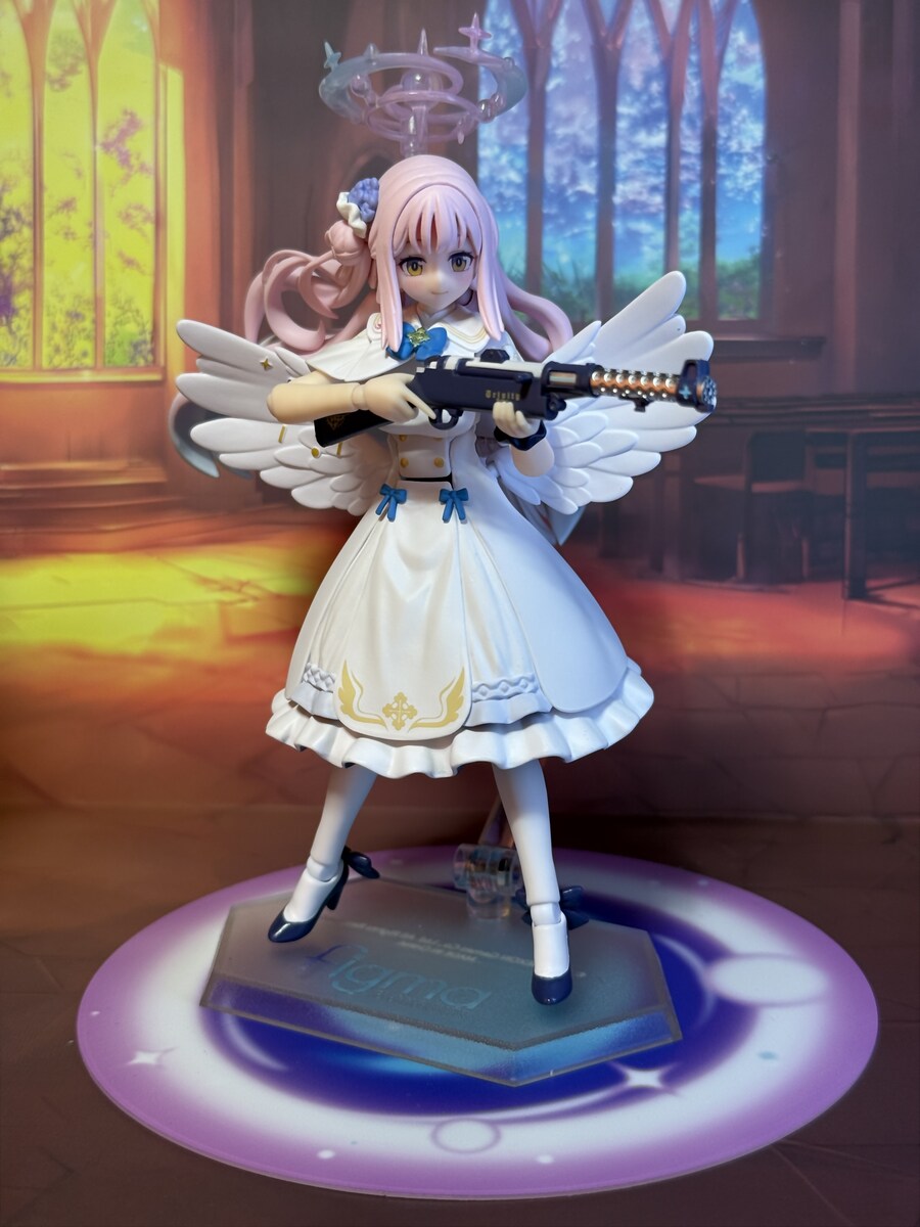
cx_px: 460
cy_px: 614
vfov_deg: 39.7
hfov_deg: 30.3
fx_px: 1701
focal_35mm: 48
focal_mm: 6.76
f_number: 1.78
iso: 50
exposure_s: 1/60
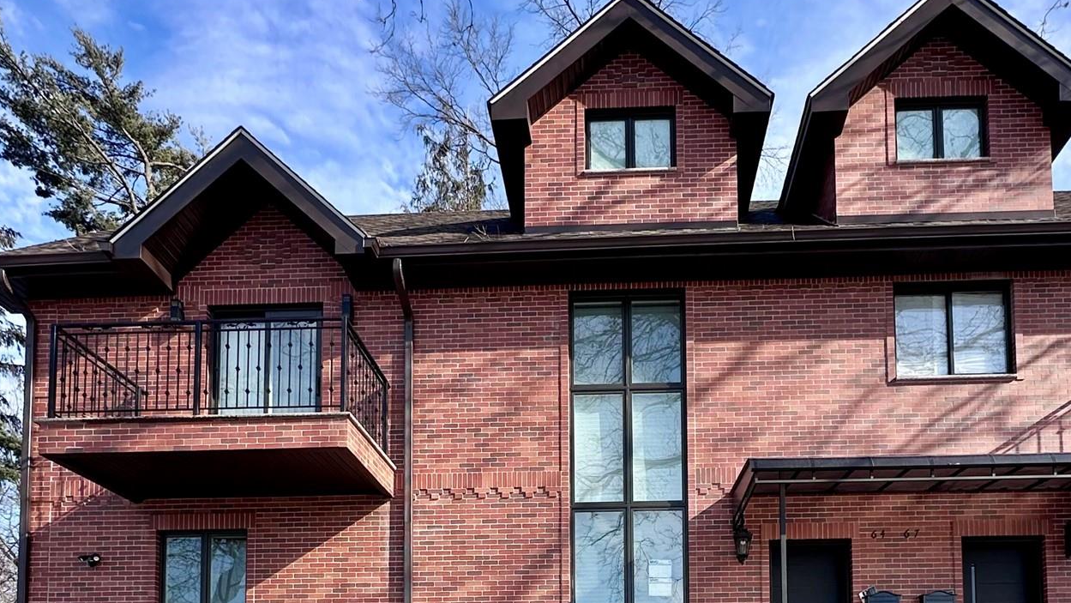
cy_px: 648
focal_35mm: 25
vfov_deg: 38.7
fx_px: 710
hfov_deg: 73.7
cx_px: 605
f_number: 2.2
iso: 40
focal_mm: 2.22
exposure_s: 1/678
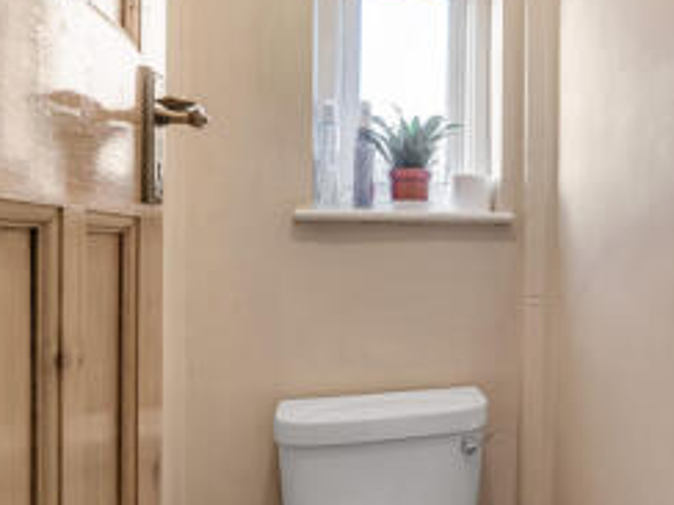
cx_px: 577
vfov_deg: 46.7
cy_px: 288
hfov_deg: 54.1
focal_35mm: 30
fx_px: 584
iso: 64
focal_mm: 16
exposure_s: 1/25
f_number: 5.6
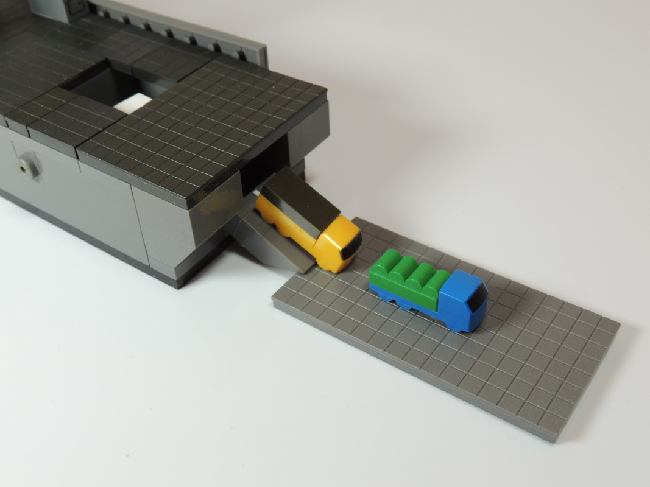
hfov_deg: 43.9
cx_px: 325
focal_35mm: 43
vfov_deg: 33.6
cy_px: 244
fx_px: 807
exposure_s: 1/20
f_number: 4.3
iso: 100
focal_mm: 7.6
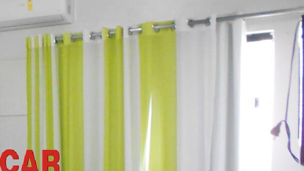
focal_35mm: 65
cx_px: -23
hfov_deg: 29.5
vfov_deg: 18.1
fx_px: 524
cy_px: 165
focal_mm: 4.6
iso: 800
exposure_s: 1/40
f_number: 3.2
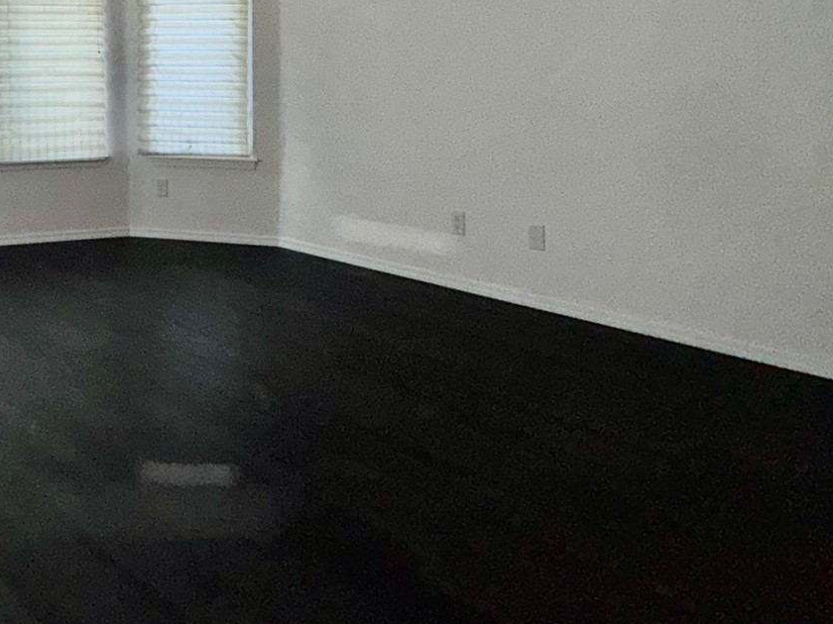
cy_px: 96
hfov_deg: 53.4
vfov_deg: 41.6
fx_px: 770
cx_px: 177
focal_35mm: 32
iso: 80
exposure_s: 1/79
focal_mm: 2.22
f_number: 2.2
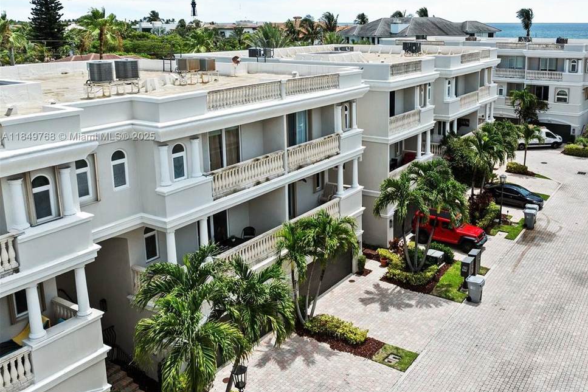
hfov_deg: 56.1
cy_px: 137
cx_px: 389
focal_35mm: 33
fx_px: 539
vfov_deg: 39.6
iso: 100
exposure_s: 1/2000
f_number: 2.8
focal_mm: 12.29
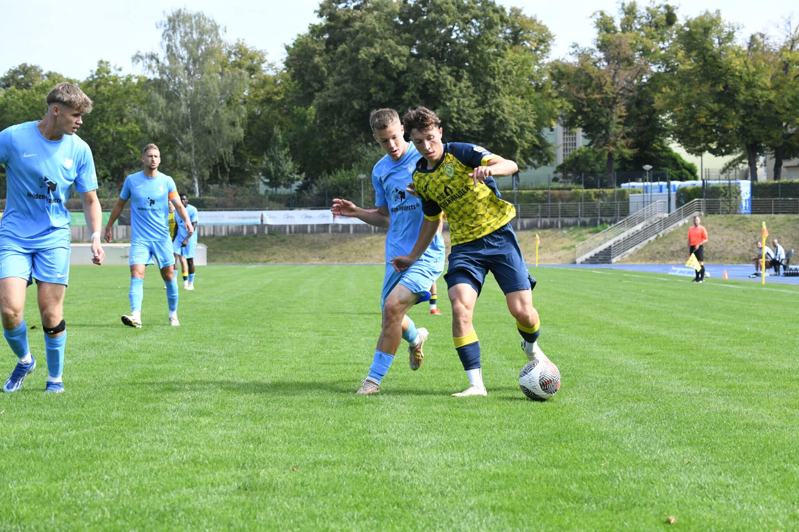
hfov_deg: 20.0
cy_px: 266
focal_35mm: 102
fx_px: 2263
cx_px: 400
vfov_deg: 13.4
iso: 2000
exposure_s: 1/1600
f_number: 8
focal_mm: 102
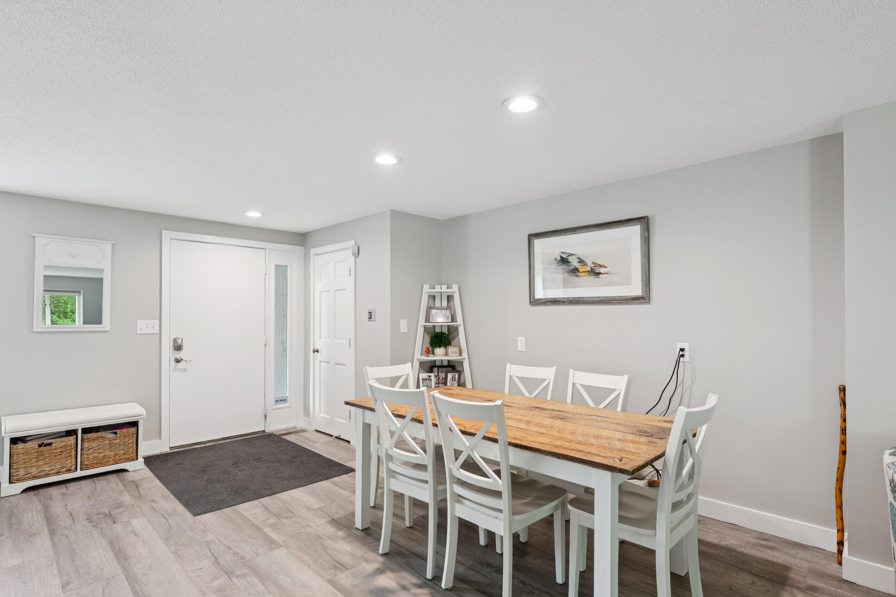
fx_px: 423
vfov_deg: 70.4
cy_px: 313
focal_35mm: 17
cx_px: 468
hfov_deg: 93.2
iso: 320
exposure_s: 1/8
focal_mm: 16
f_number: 7.1
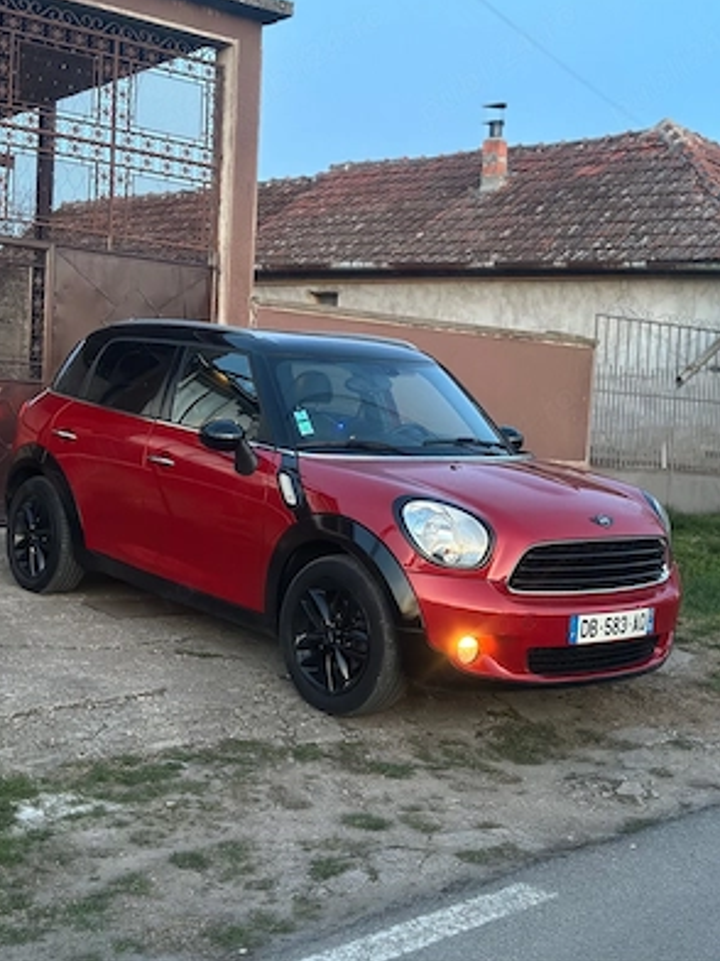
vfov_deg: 38.9
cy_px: 476
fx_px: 1359
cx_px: 355
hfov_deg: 29.7
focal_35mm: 49
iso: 800
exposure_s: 1/33
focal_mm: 6.86
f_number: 1.78
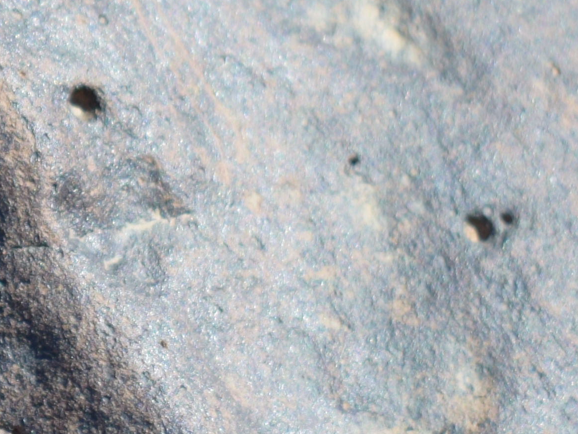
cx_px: -637
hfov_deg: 6.8
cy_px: 608
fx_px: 4710
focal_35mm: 282
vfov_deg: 5.2
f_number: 4.8
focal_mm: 38
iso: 200
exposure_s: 1/800
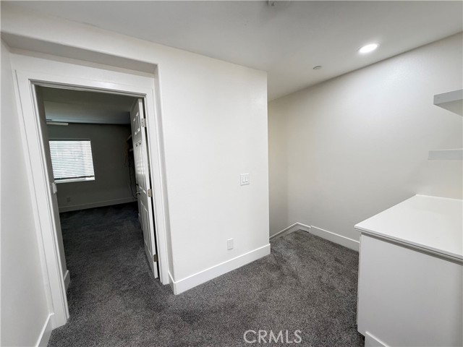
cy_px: 174
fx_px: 187
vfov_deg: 85.7
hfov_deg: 102.1
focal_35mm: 14
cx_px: 232
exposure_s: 1/60
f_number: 2.2
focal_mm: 2.22
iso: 320
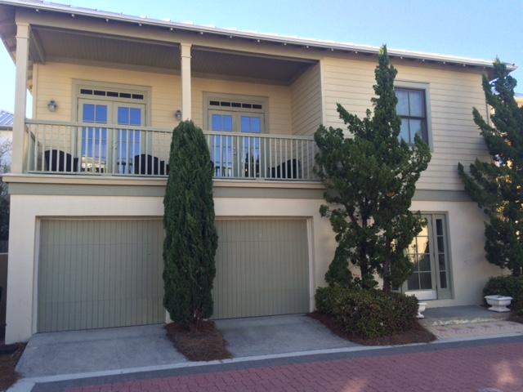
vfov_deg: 48.2
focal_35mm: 29
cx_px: 262
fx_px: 438
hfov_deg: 61.7
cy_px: 196
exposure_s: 1/339
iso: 32
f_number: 2.2
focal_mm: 4.15
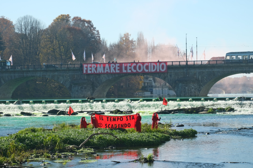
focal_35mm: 107
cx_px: 126
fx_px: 752
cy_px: 84
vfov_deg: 12.8
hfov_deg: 19.1
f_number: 5.6
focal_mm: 71.1
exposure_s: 1/150
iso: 320
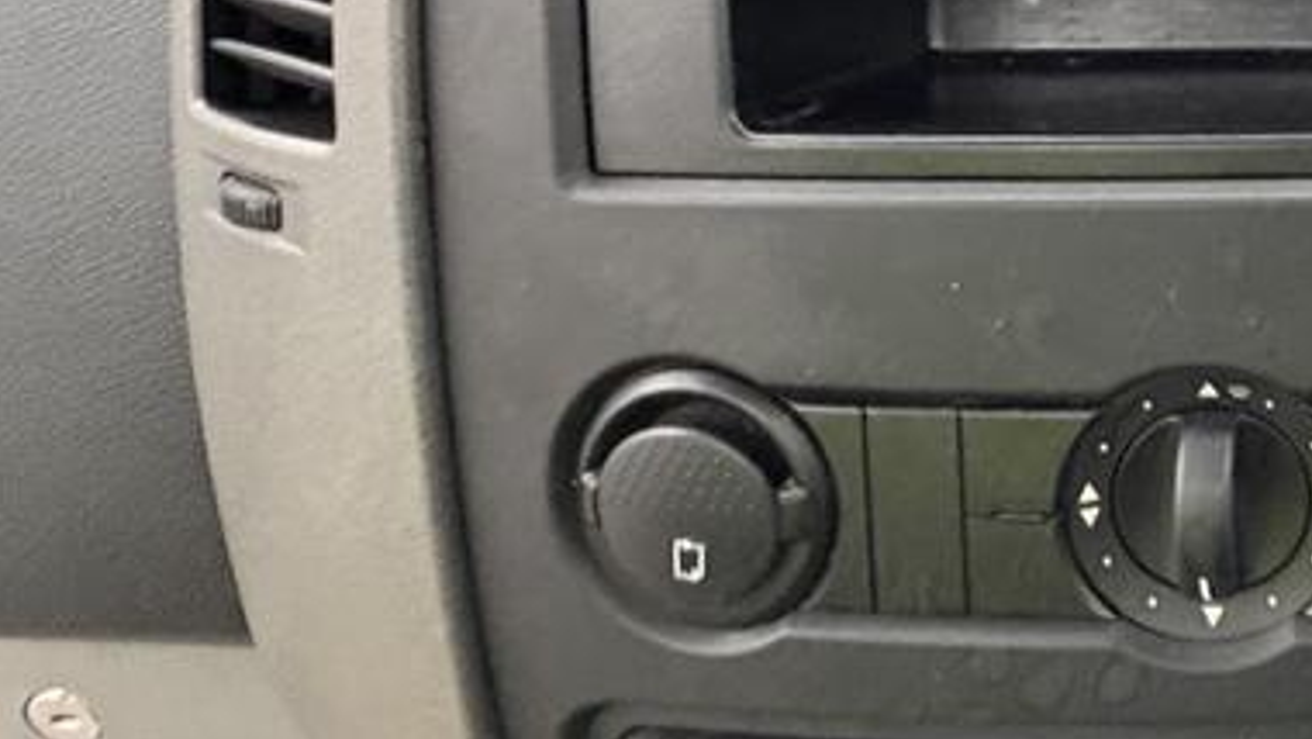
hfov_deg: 43.3
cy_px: -76
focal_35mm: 36
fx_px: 1253
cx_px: 1433
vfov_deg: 29.6
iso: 500
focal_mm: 2.22
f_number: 2.2
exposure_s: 1/60
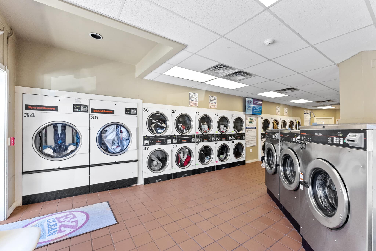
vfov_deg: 76.7
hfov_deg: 99.6
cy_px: 126
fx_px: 159
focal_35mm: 15
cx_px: 188
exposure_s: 1/100
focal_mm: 15.2
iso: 1000
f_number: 5.6
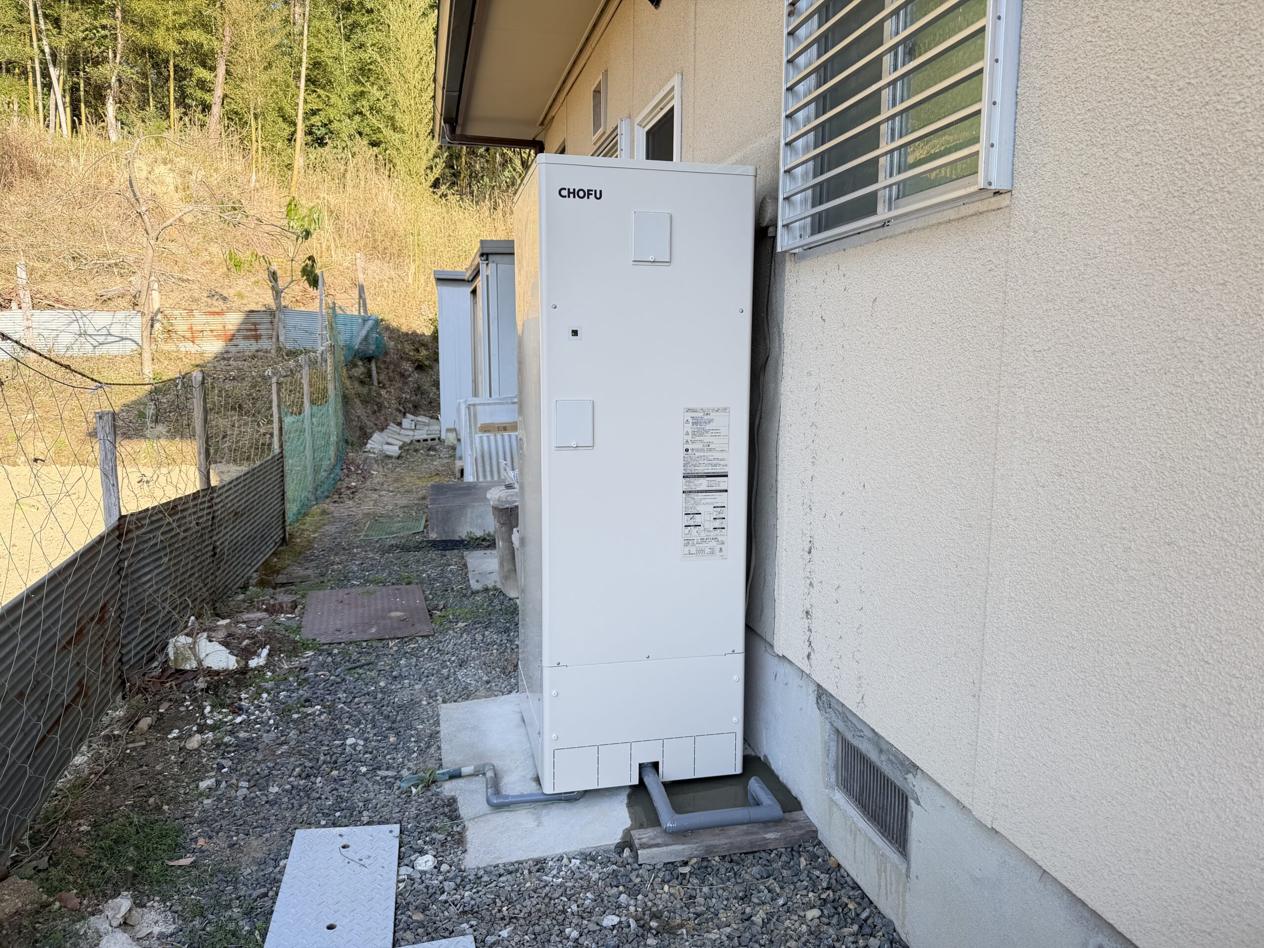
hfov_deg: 71.6
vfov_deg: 56.8
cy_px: 474
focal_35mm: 24
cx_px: 632
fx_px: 876
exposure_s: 1/497
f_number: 1.78
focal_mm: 6.76
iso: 80
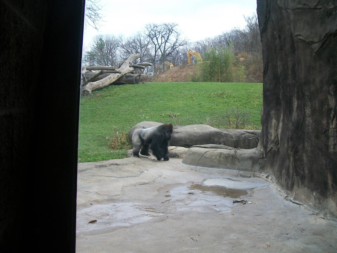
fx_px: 350
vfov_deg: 39.7
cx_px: 168
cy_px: 126
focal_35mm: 36
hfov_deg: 51.4
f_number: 2.7
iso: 80
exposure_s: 1/200
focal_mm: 6
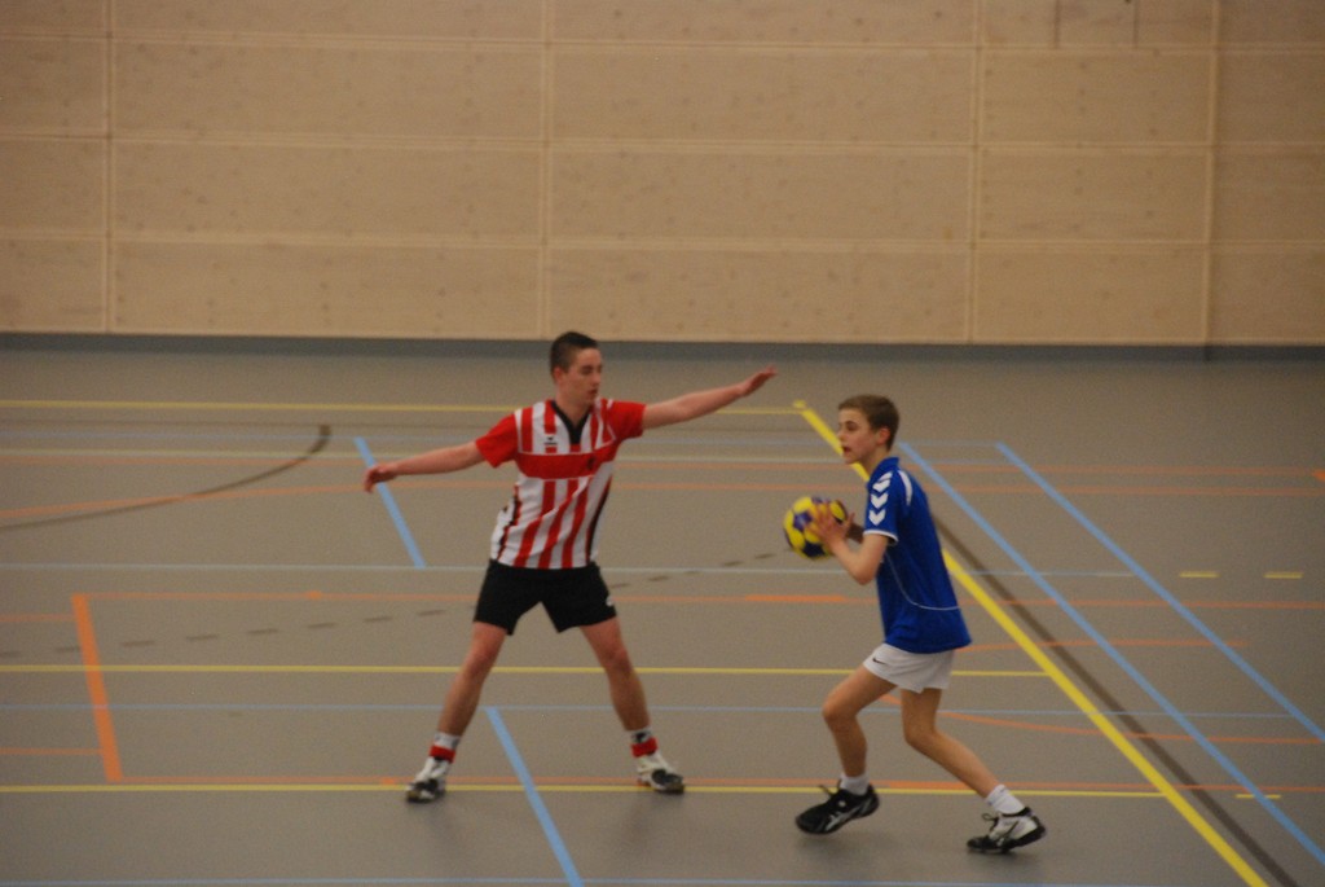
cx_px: 662
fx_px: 8289
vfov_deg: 6.1
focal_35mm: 225
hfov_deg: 9.1
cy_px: 444
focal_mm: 150
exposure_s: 1/100
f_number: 5.6
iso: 1250
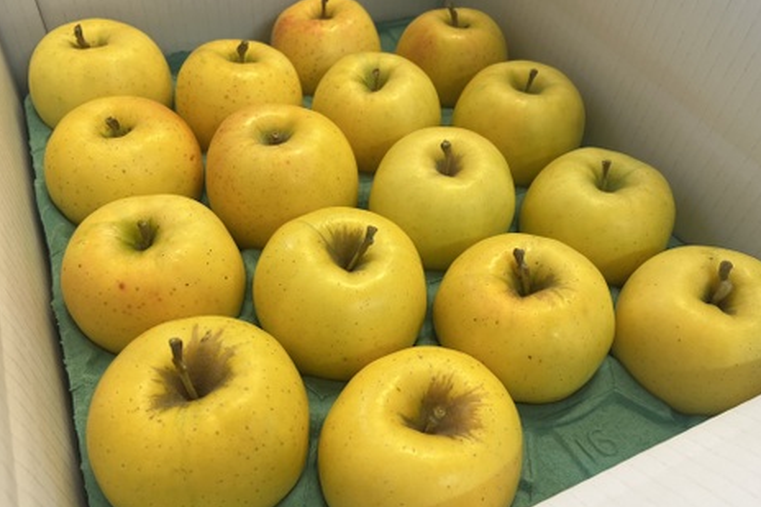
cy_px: 282
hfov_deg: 65.5
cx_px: 384
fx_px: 592
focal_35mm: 28
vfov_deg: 46.3
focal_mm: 5.7
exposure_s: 1/121
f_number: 1.5
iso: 80
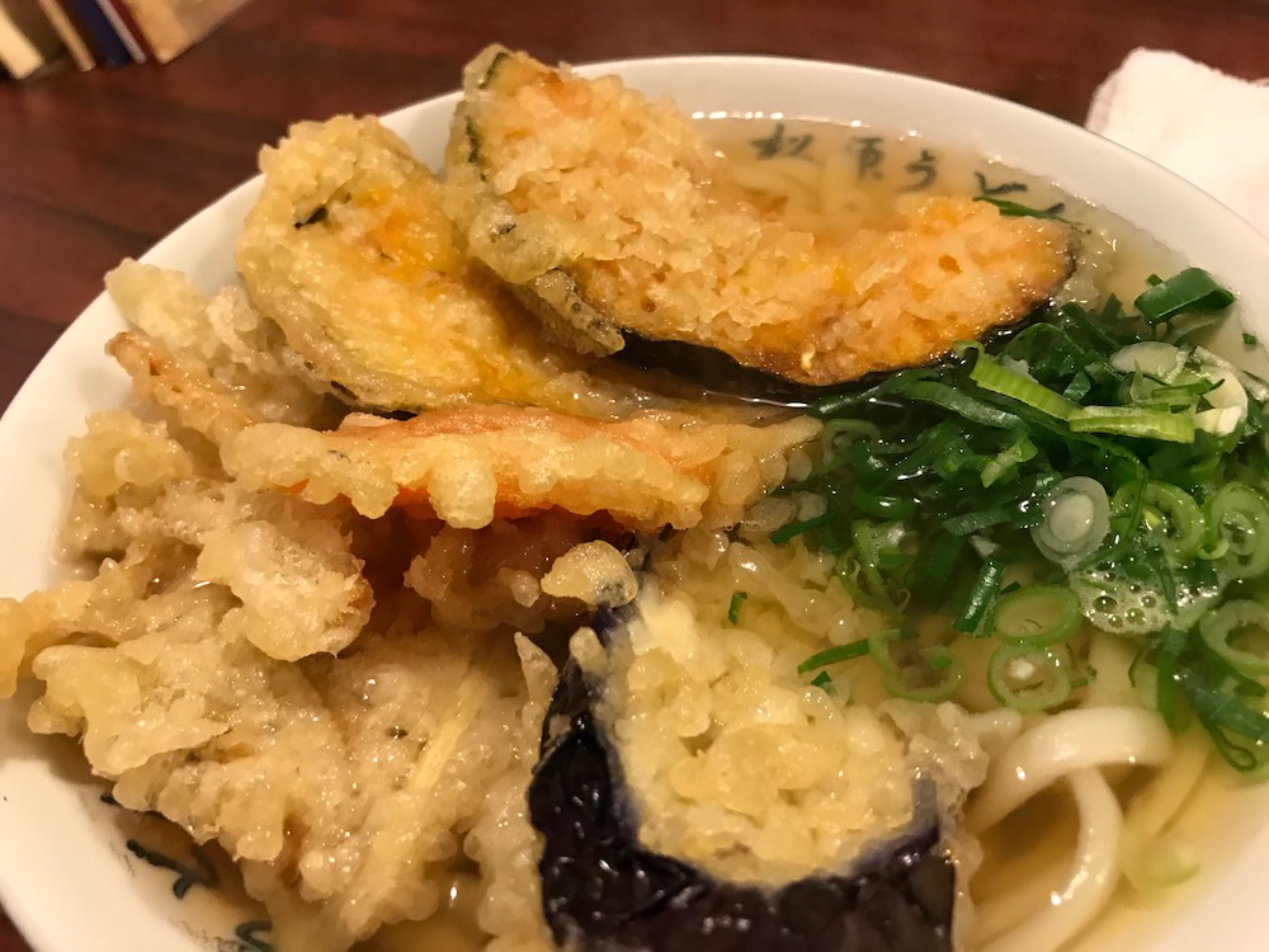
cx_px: 634
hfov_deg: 63.4
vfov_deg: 49.7
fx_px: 1026
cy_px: 476
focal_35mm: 28
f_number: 1.8
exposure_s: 1/15
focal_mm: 3.99
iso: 64
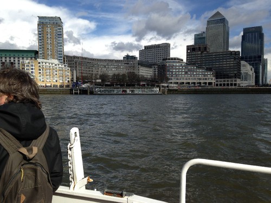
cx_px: 136
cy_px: 102
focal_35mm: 33
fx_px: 258
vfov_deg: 42.9
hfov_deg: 55.4
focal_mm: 4.12
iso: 64
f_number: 2.4
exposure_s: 1/2169
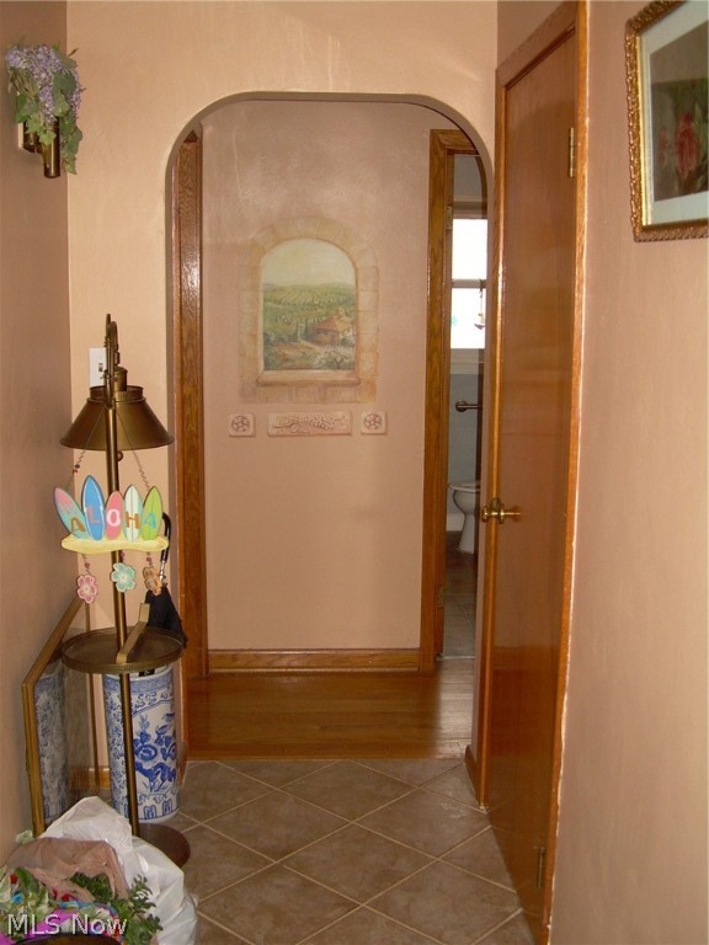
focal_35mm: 38
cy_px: 472
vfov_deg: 49.0
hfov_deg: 37.7
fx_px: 1038
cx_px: 354
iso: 130
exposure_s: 1/60
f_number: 2.8
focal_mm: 6.3
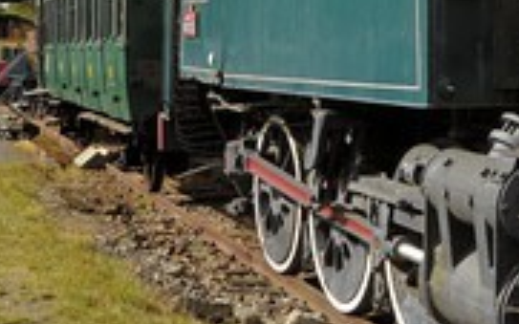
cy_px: 66
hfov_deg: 26.0
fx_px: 1103
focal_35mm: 78
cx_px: 409
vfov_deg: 16.6
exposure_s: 1/160
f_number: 9.5
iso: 100
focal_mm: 22
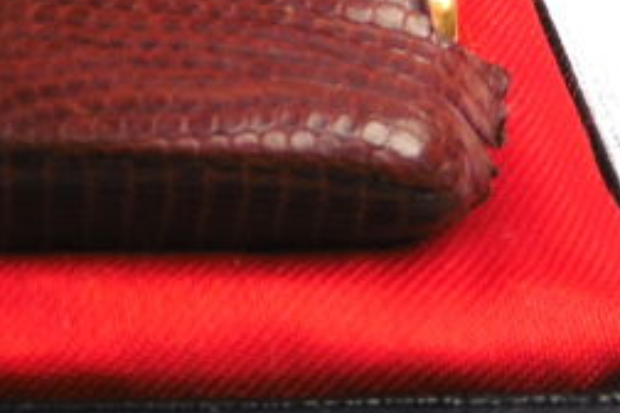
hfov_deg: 19.2
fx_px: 1705
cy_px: -273
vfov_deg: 12.8
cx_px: -172
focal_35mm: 99
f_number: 3.3
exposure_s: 1/60
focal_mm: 4.3
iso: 125
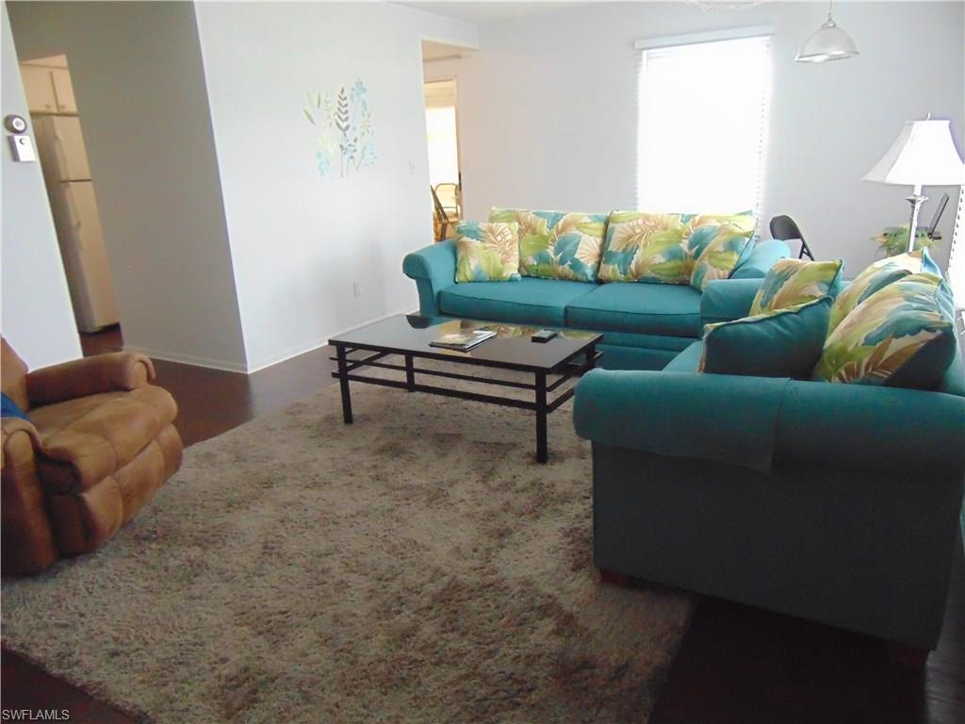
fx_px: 697
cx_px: 482
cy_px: 362
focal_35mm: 25
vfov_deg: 54.9
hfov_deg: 69.4
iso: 640
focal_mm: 4.5
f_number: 3
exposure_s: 1/80
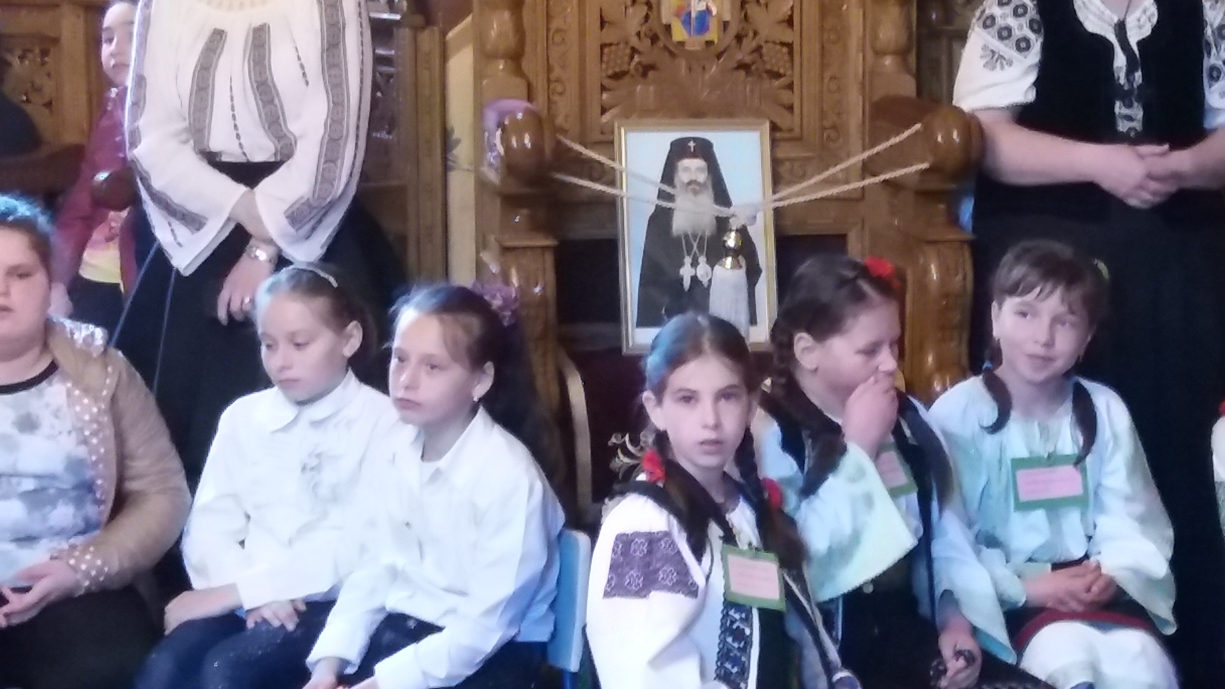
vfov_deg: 29.0
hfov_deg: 49.2
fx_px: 1332
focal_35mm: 41
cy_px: 360
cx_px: 702
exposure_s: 1/17
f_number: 1.9
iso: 400
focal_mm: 3.7
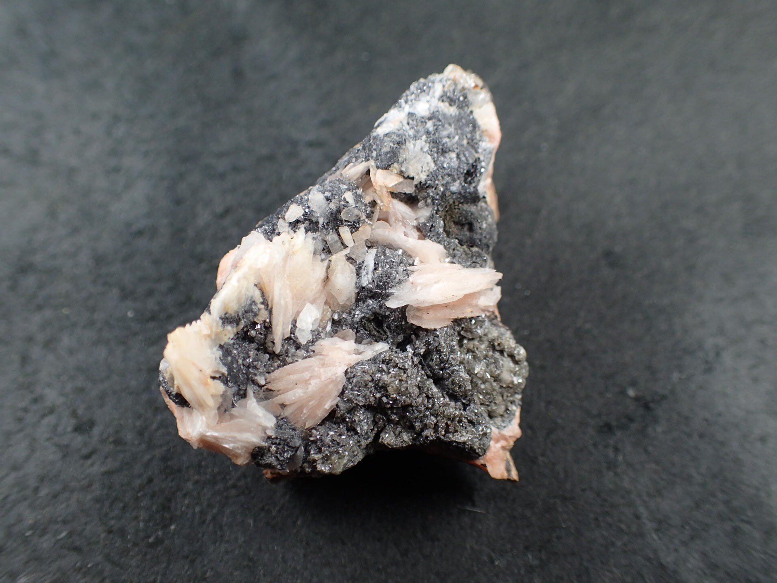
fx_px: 673
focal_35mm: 30
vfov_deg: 46.8
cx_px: 388
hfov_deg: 60.0
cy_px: 292
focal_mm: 5.5
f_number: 2.3
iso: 125
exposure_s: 1/125
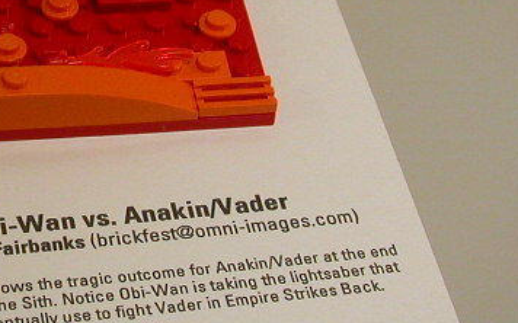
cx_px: 13
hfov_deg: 17.6
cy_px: 90
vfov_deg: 11.3
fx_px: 1637
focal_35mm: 116
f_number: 2.6
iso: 100
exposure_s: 1/33.9
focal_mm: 7.85
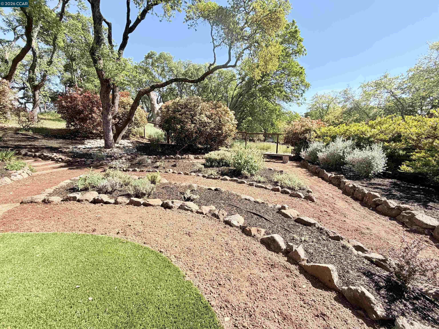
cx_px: 220
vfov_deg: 85.7
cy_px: 164
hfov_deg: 102.1
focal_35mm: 14
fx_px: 178
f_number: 2.2
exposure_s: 1/564
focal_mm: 2.22
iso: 40
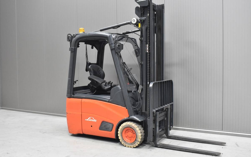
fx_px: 253
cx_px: 126
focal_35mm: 37
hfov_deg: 52.7
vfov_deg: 34.4
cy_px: 78
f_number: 5.6
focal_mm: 24
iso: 2000
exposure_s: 1/30
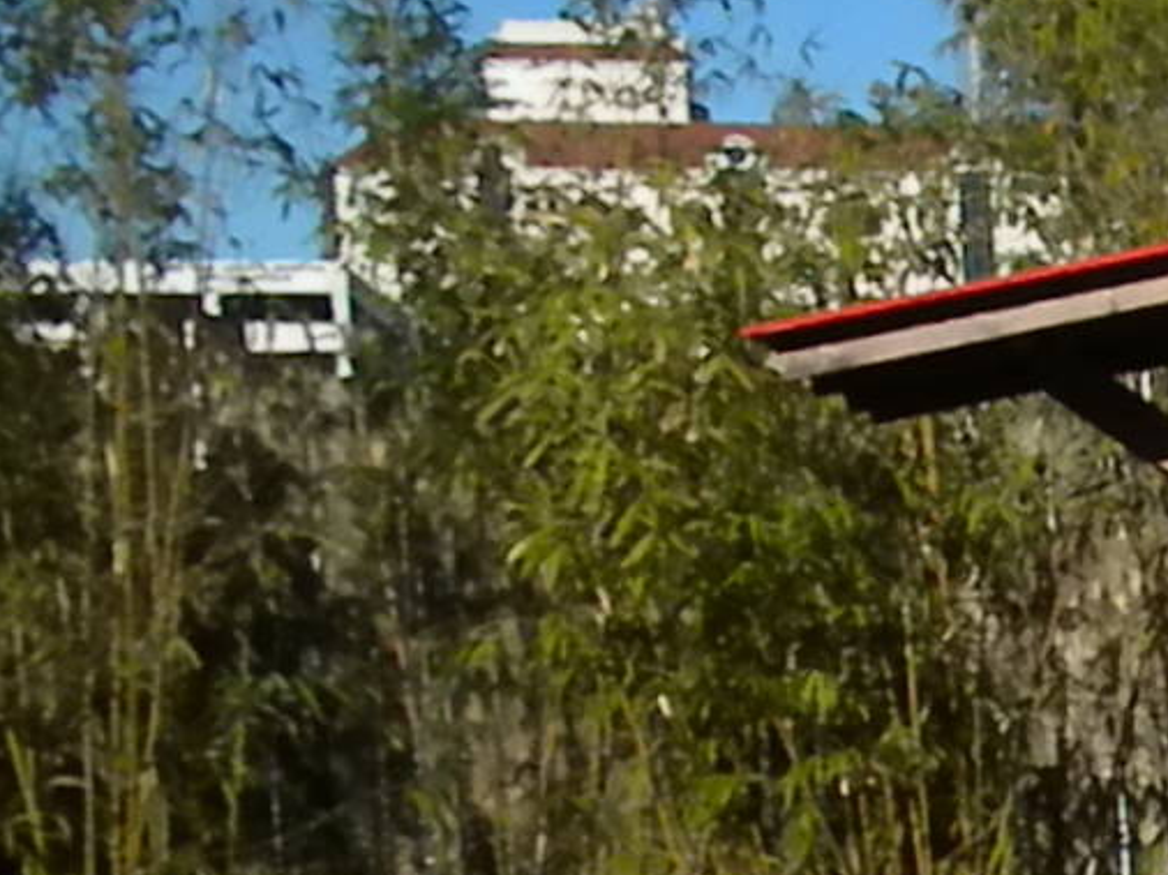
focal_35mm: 117
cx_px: 1840
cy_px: 891
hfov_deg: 15.3
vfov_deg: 12.5
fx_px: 3946
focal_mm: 6.6
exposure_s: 1/964
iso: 640
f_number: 10
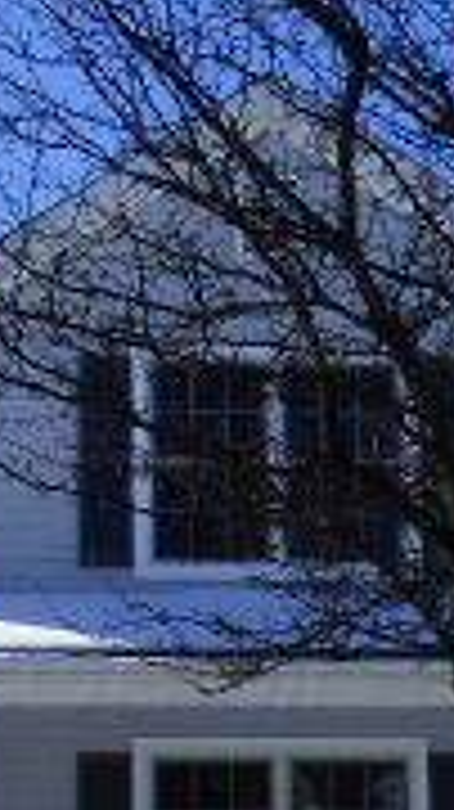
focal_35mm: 89
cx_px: 148
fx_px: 1908
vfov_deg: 23.5
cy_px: 675
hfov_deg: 13.5
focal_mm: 4.11
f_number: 3
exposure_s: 1/1600
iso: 100
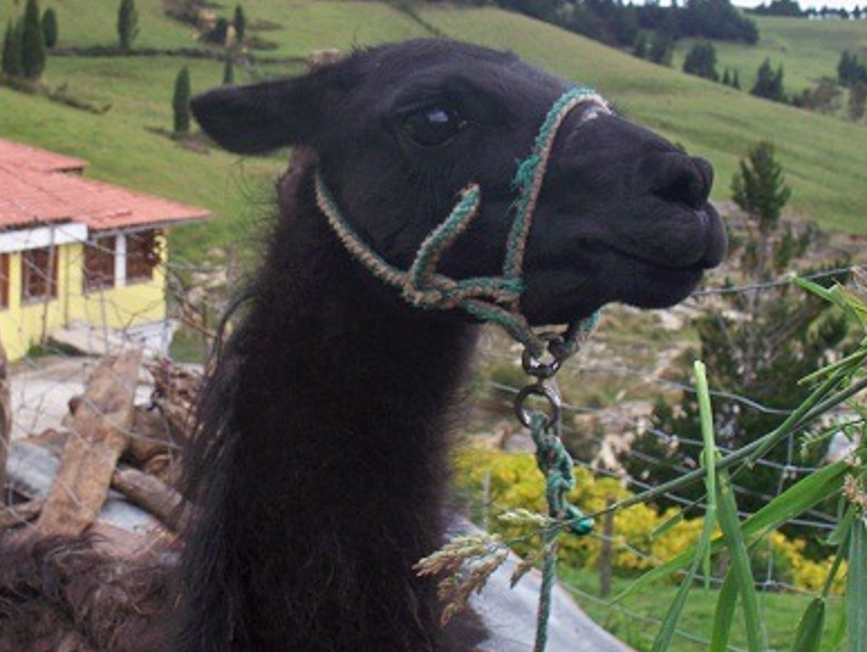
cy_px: 347
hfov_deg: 25.2
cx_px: 177
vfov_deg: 19.4
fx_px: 1905
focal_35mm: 76
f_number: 5.1
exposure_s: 1/250
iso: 125
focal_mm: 9.86
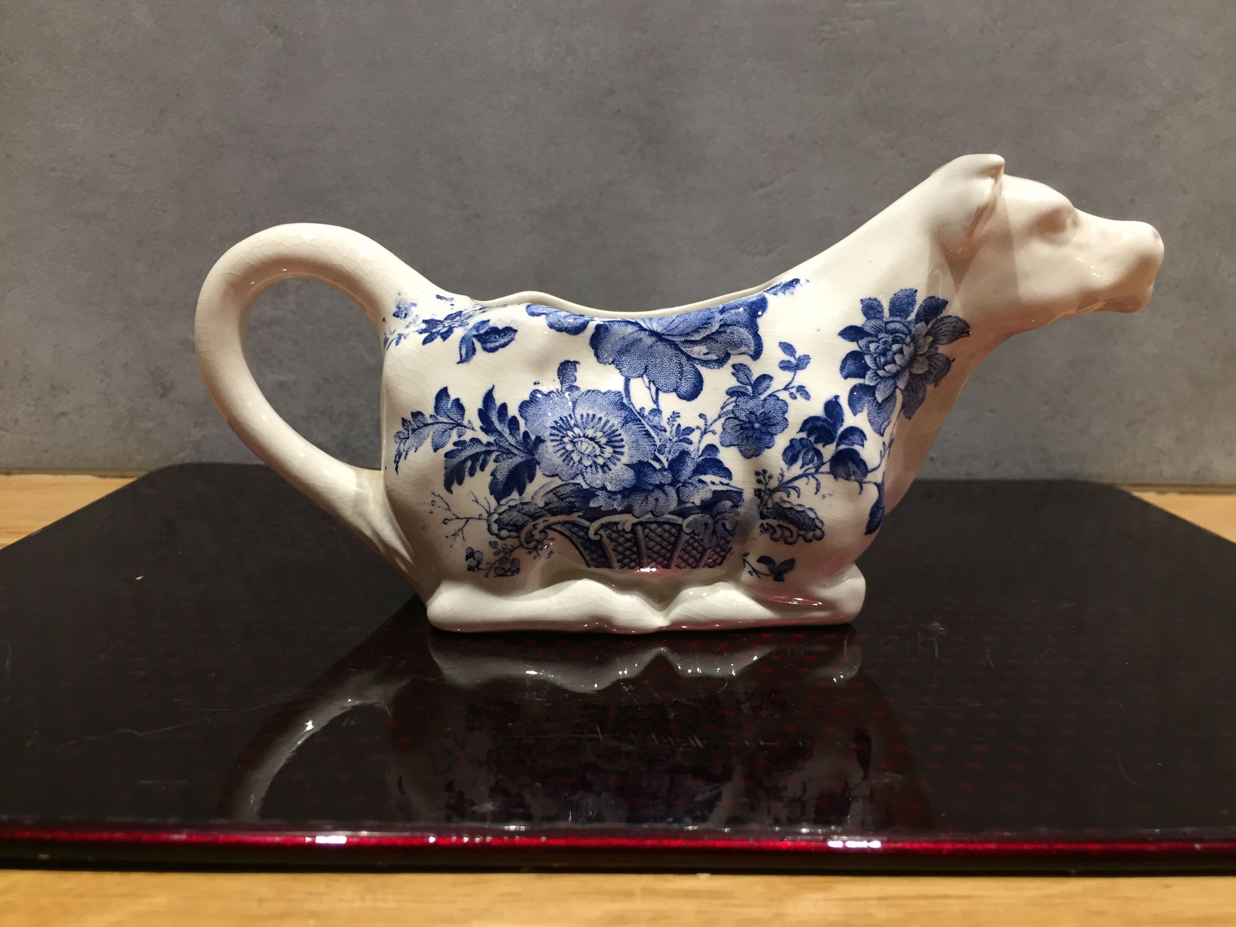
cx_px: 618
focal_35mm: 29
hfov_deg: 61.7
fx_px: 1035
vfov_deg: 48.2
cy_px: 464
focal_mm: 4.15
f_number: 2.2
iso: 125
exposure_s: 1/33
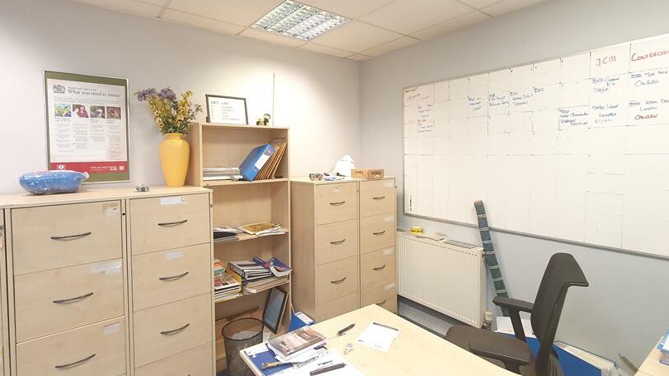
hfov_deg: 92.6
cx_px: 316
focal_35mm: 18
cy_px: 168
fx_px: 319
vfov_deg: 60.8
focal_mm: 1.8
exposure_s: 1/50
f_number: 2.2
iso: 250
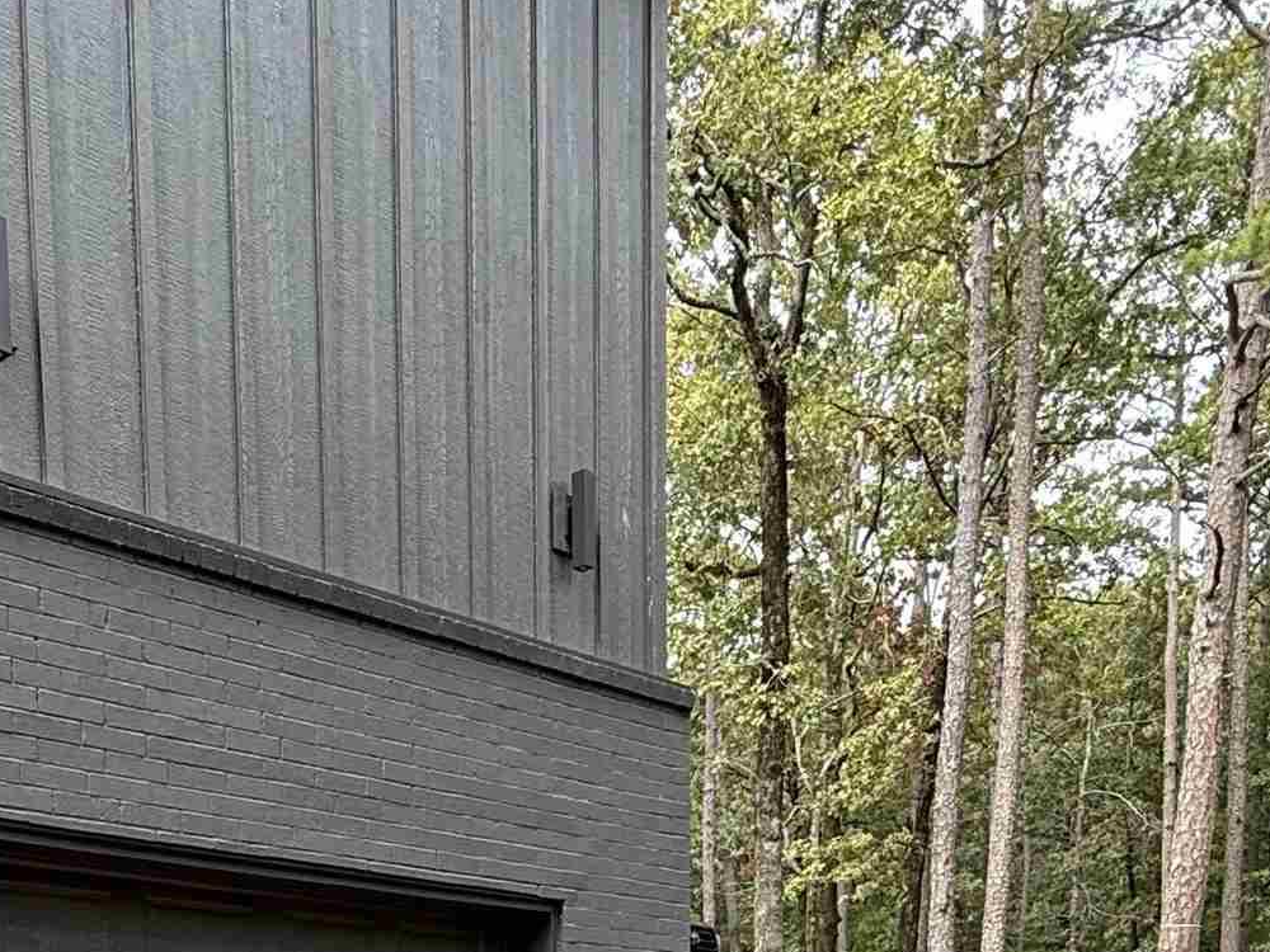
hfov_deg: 42.3
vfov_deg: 26.6
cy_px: 1337
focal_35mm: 43
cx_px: 293
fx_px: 1578
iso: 50
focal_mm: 2.22
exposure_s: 1/304
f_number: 2.2
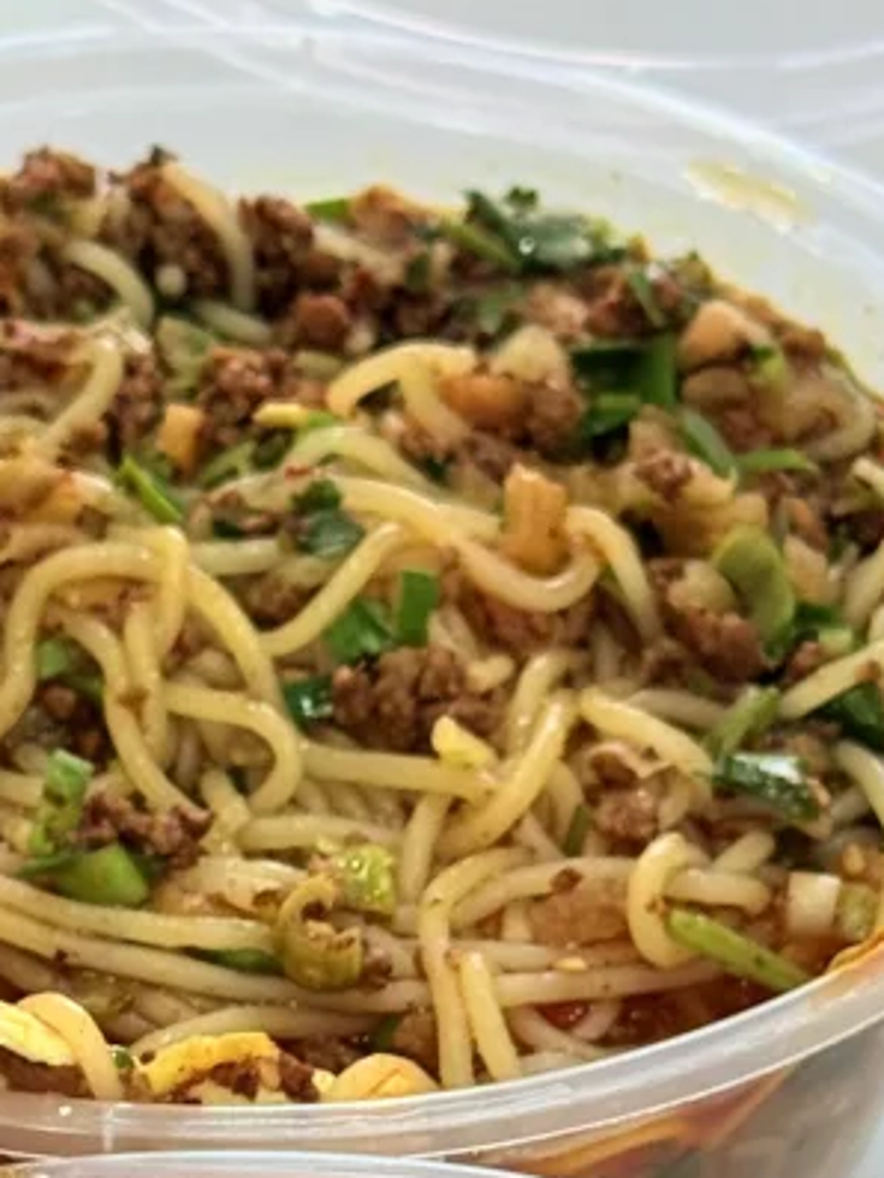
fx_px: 5921
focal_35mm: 174
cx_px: 225
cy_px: 1163
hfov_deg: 8.5
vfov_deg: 11.3
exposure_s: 1/100
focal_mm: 6.76
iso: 80
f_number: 1.78
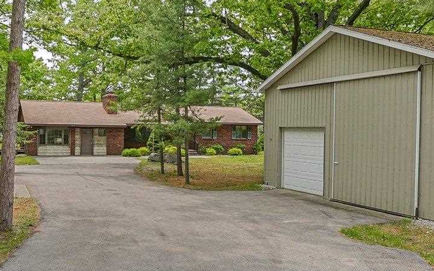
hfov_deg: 48.0
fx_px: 485
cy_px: 139
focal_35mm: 41
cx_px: 183
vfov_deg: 31.3
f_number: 4.5
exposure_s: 1/1600
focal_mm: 14
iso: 500
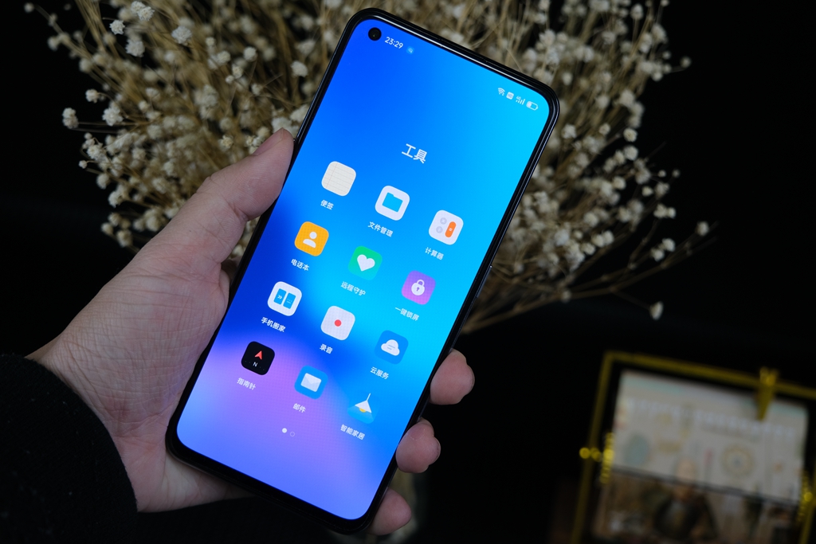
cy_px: 272
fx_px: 929
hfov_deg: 47.4
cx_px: 408
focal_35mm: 41
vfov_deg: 32.6
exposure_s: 1/100
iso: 320
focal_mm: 27.5
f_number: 4
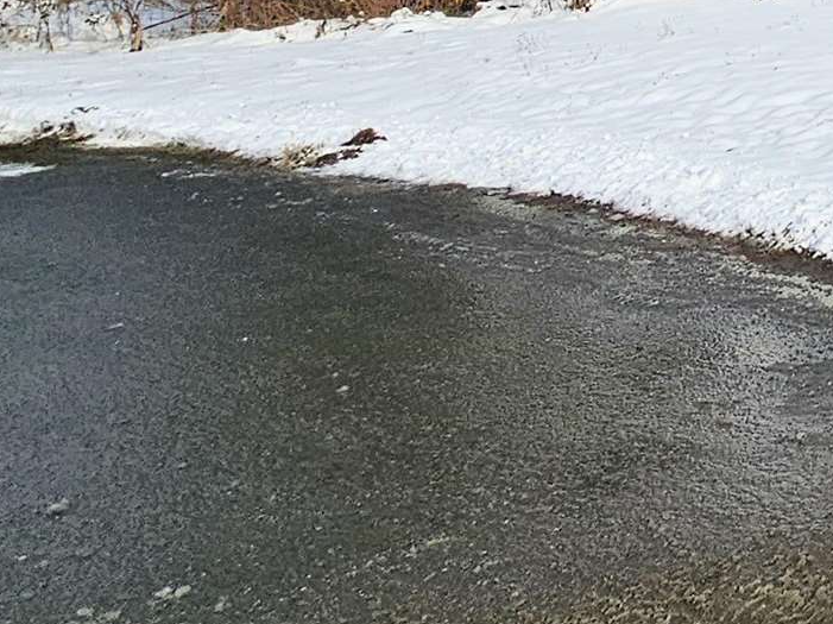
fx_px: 1371
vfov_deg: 21.3
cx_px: 1494
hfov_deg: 21.7
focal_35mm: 57
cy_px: -328
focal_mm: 2.2
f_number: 2.2
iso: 50
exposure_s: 1/4926
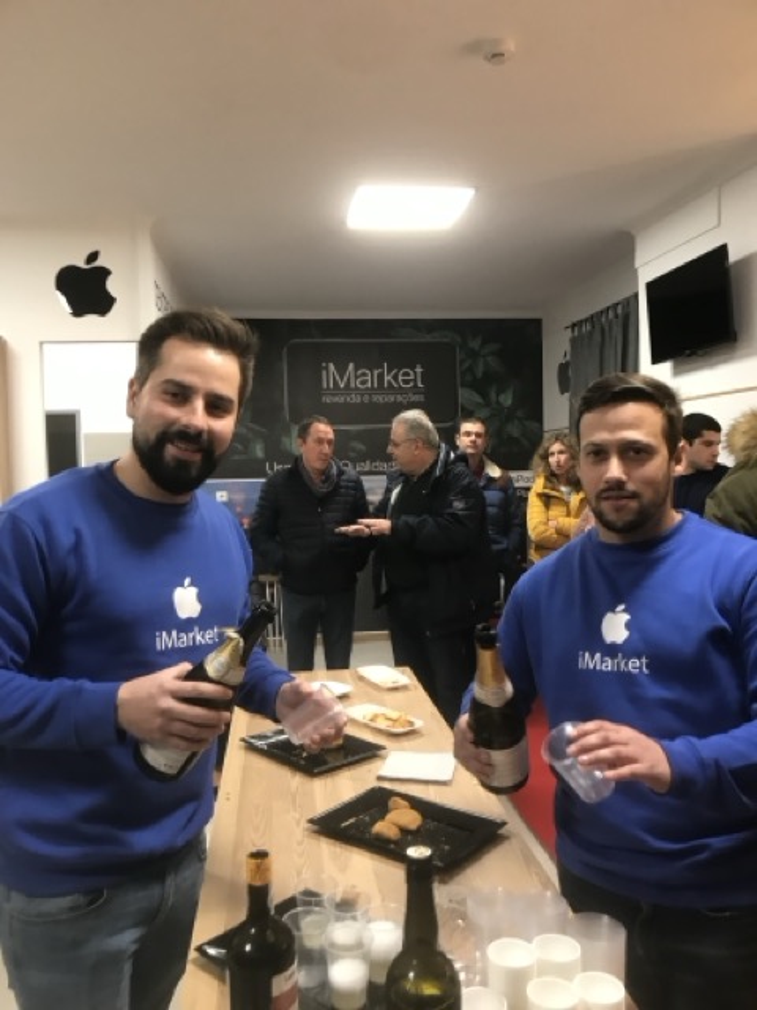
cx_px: 378
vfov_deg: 63.4
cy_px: 505
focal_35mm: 28
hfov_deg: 49.7
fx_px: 816
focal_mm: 3.99
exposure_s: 1/17
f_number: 1.8
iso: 50
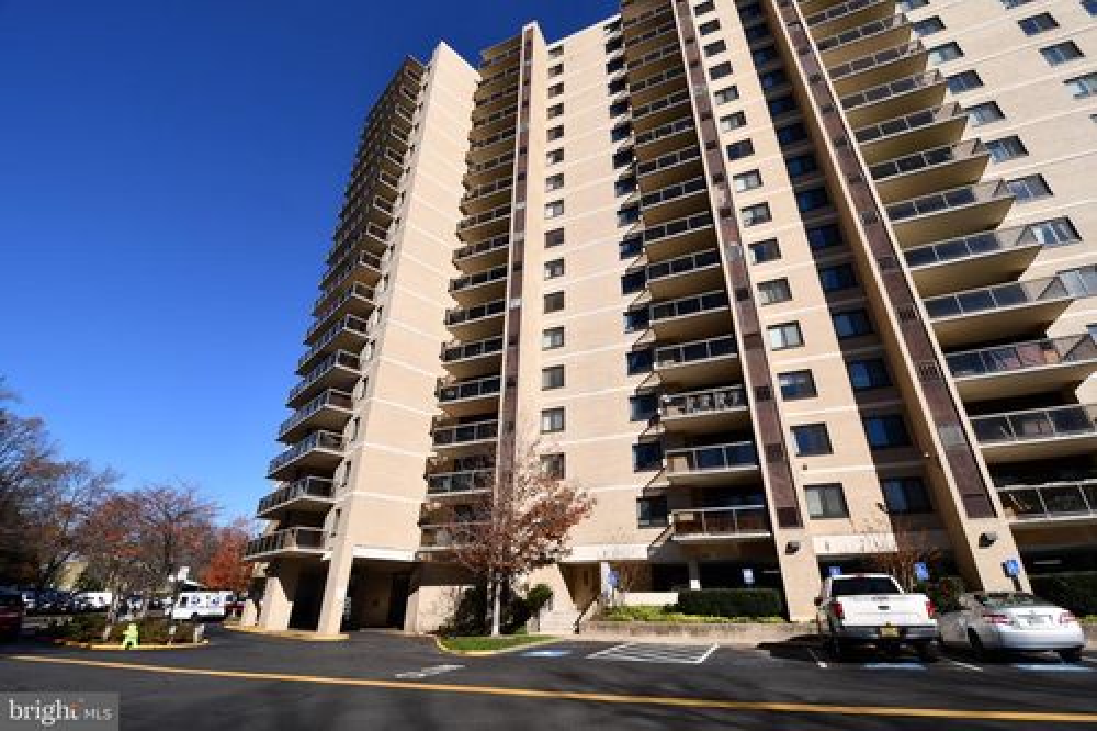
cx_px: 548
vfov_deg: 77.3
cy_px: 366
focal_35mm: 15
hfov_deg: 100.4
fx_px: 457
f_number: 10
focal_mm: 10
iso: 100
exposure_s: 1/250
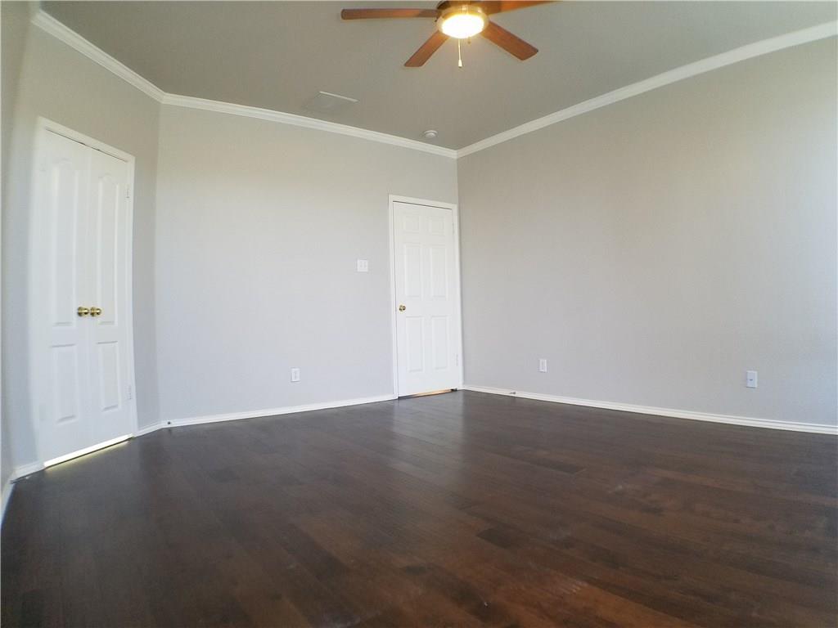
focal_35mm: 26
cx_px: 419
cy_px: 314
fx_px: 629
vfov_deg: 53.1
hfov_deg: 67.3
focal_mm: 4.2
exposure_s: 1/24
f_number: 1.7
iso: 160
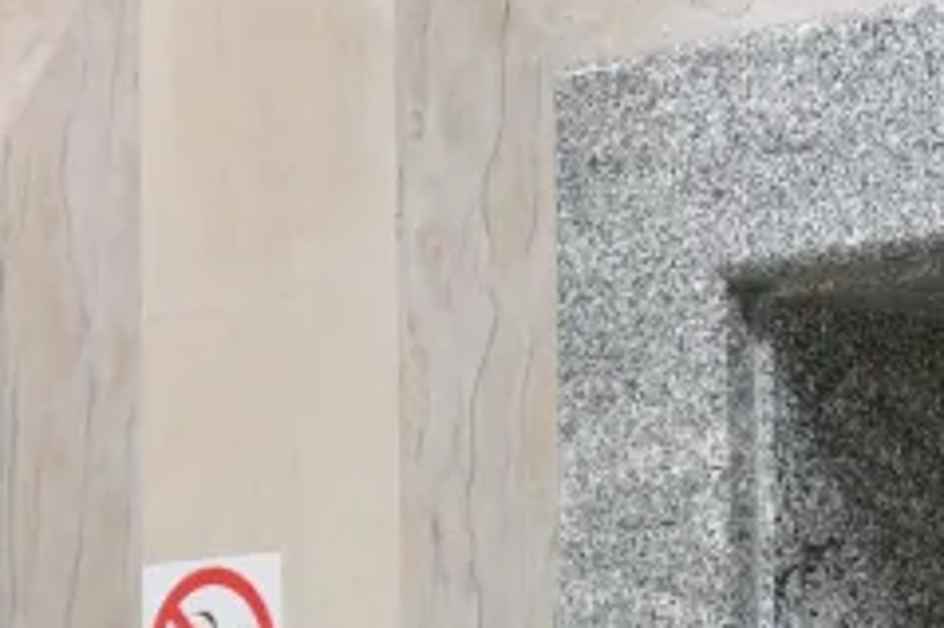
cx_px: 296
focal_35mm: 261
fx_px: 6839
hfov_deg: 7.9
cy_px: 914
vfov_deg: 5.2
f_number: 2.8
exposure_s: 1/160
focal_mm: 82
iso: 2000
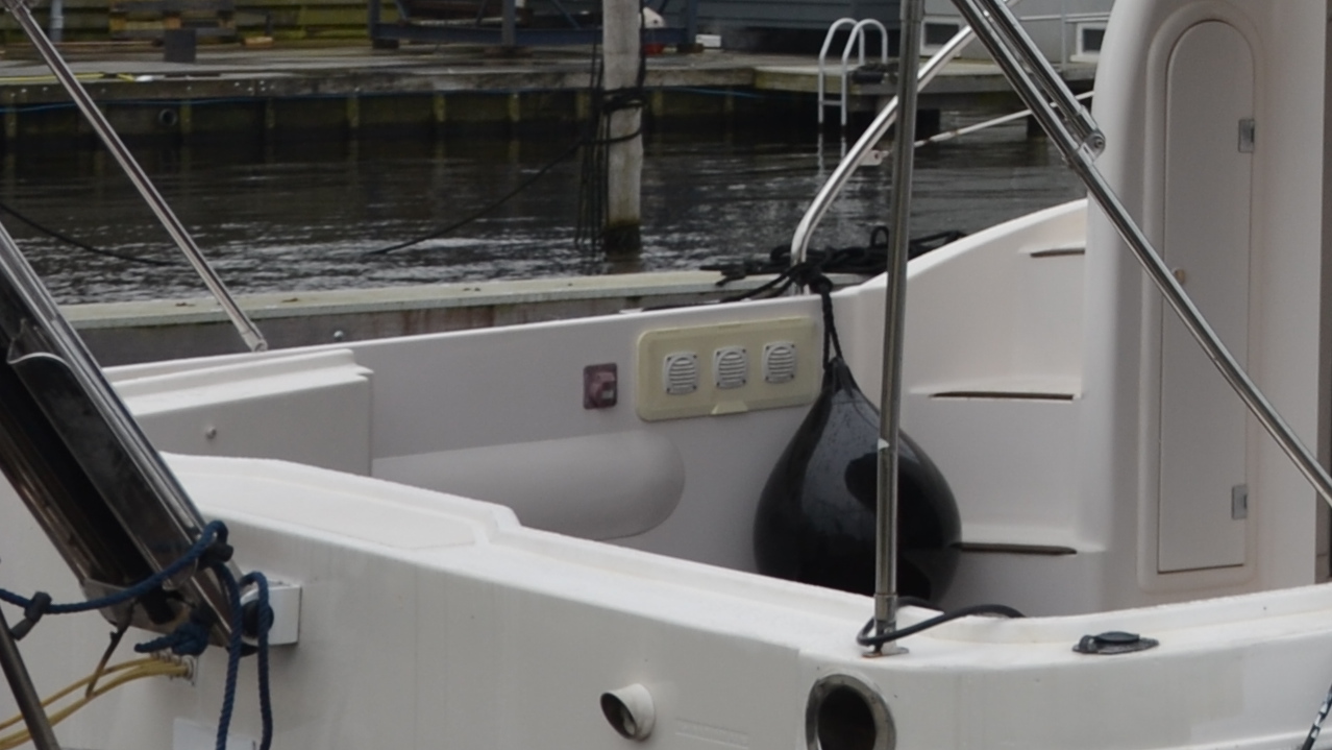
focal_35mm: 136
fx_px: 4804
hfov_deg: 14.9
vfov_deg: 8.7
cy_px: -401
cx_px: 1868
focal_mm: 24
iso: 100
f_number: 5.6
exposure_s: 1/125
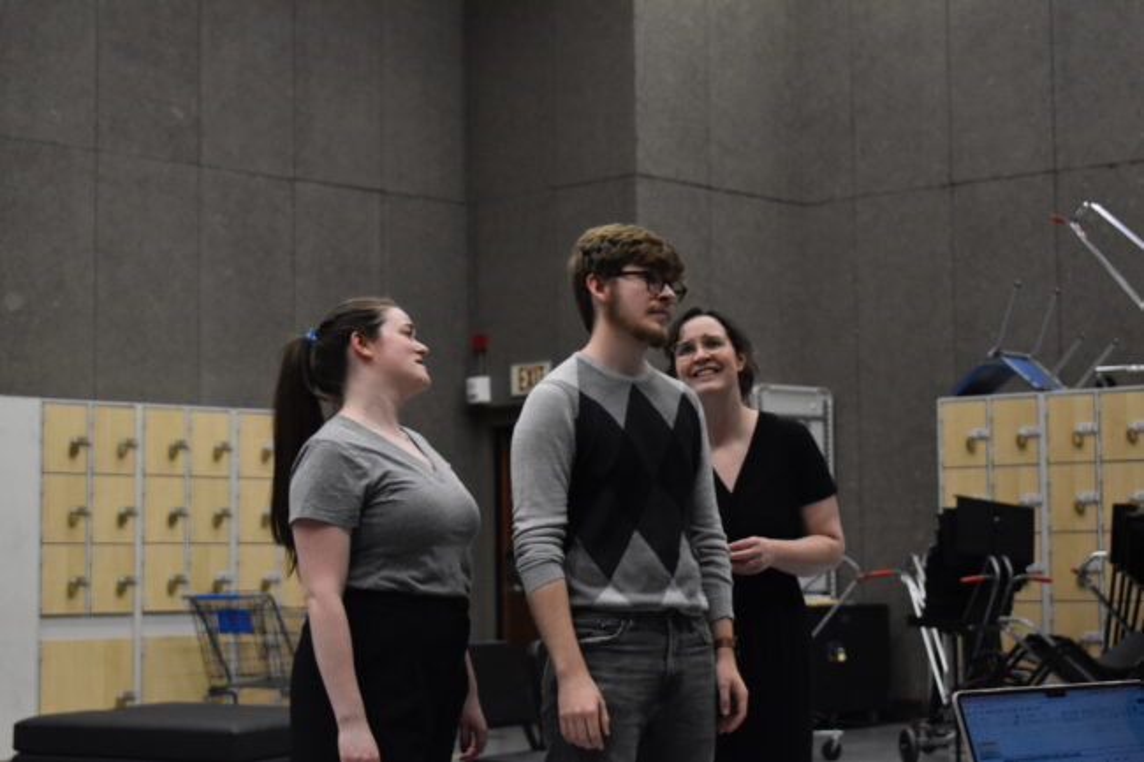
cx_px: 572
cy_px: 381
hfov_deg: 28.1
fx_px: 2287
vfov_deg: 18.9
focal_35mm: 72
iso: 3200
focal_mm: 48
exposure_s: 1/125
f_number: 5.3
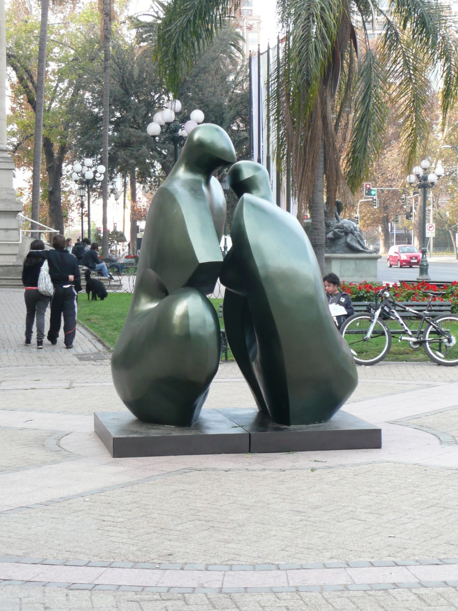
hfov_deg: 18.4
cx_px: 229
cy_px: 306
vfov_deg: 24.4
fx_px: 1411
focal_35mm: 80
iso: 100
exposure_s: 1/30
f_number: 4.5
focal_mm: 11
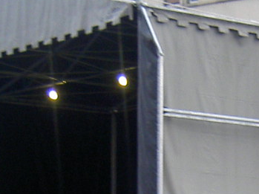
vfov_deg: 8.0
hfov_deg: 11.0
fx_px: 1338
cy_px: 358
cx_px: 243
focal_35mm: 179
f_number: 2.8
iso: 100
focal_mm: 8
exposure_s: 1/59.5
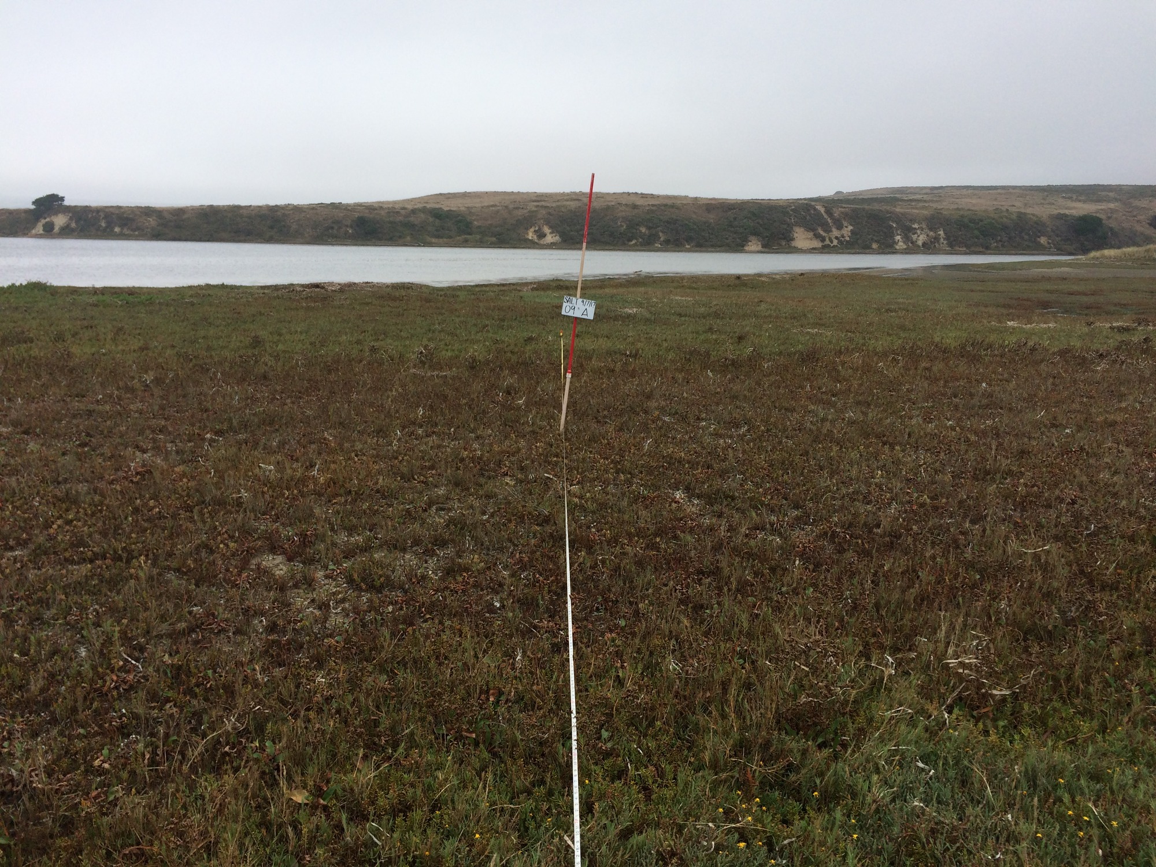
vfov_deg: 48.2
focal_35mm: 29
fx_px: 968
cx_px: 578
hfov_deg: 61.7
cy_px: 434
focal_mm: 4.15
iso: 32
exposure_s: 1/1109
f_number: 2.2
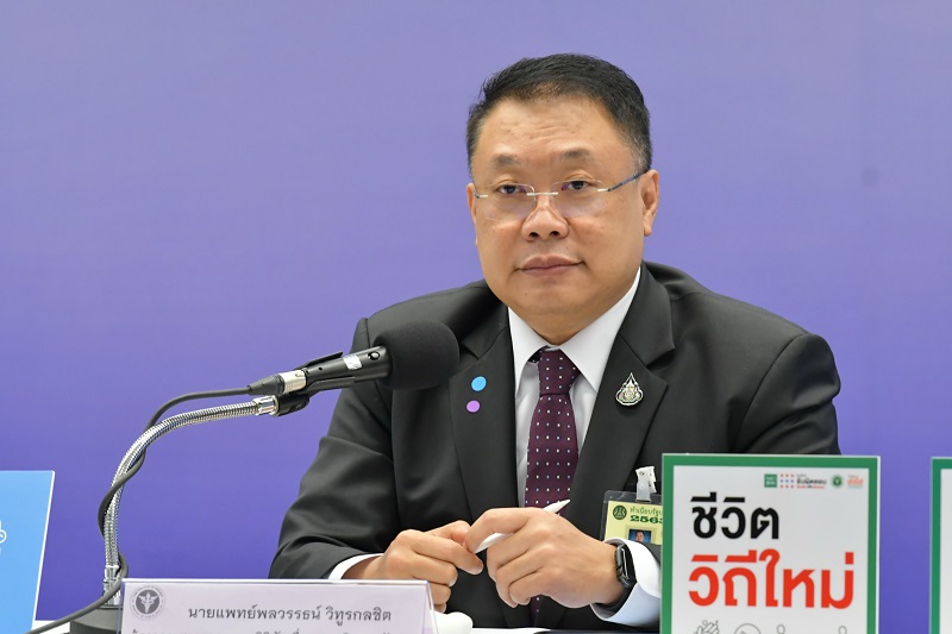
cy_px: 317
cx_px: 476
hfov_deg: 6.9
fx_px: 7931
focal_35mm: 300
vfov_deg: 4.6
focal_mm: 200
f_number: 5.6
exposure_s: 1/125
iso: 3200
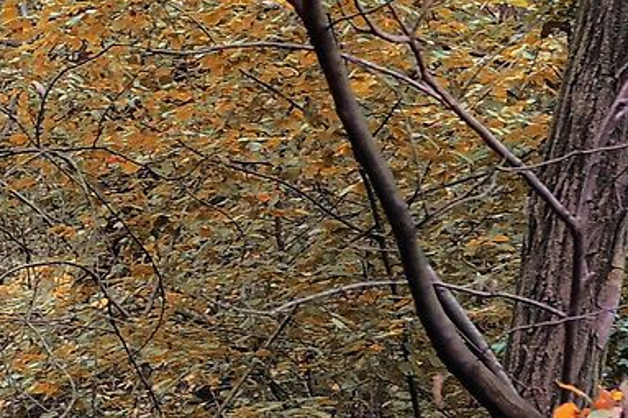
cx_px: -449
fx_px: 5739
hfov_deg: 6.2
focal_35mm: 329
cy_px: 141
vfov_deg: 4.2
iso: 640
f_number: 4
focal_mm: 35
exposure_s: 1/80
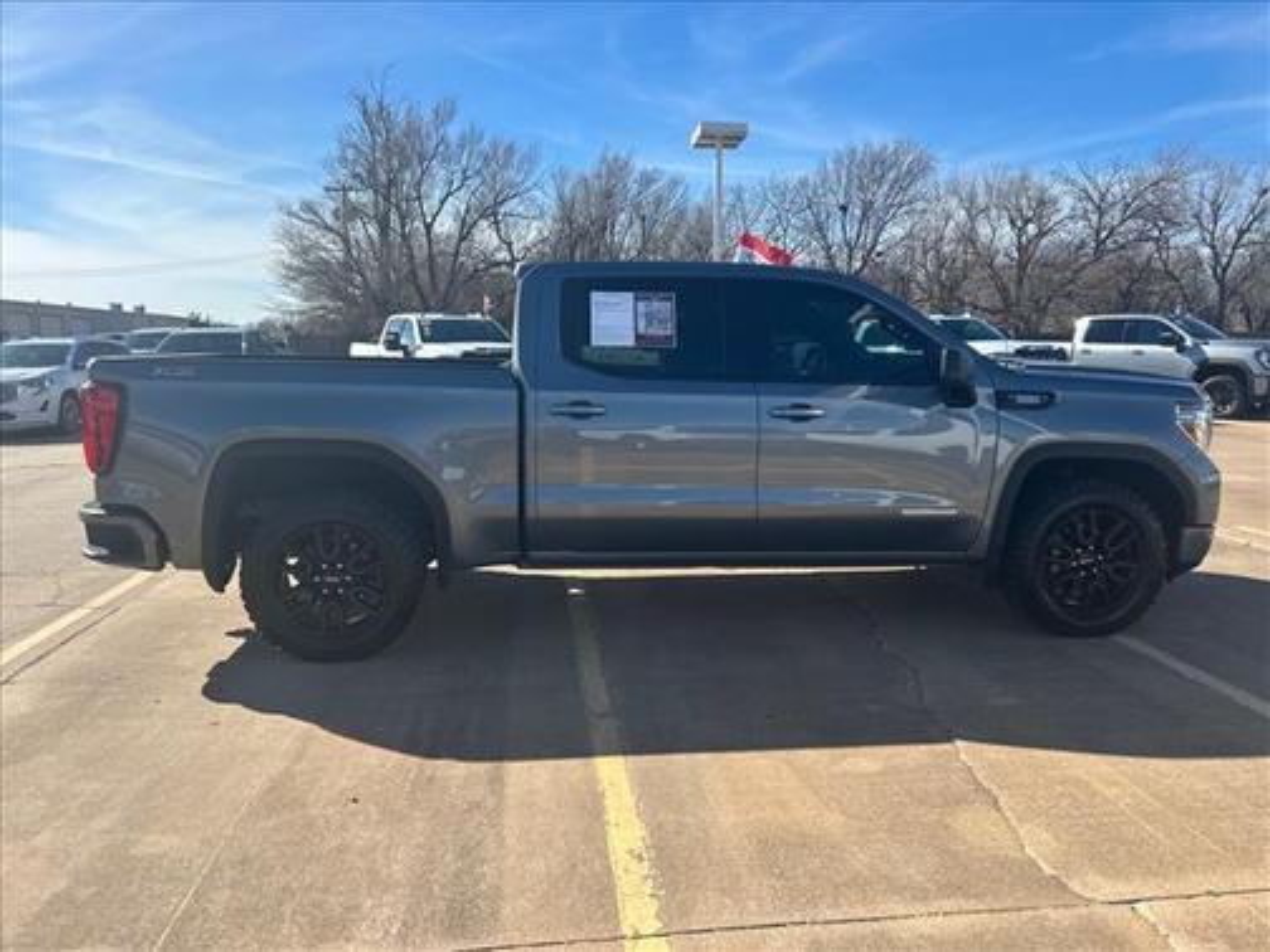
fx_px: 954
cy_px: 476
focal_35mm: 26
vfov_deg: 53.1
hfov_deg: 67.3
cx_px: 635
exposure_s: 1/3165
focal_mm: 5.7
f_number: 1.5
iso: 50
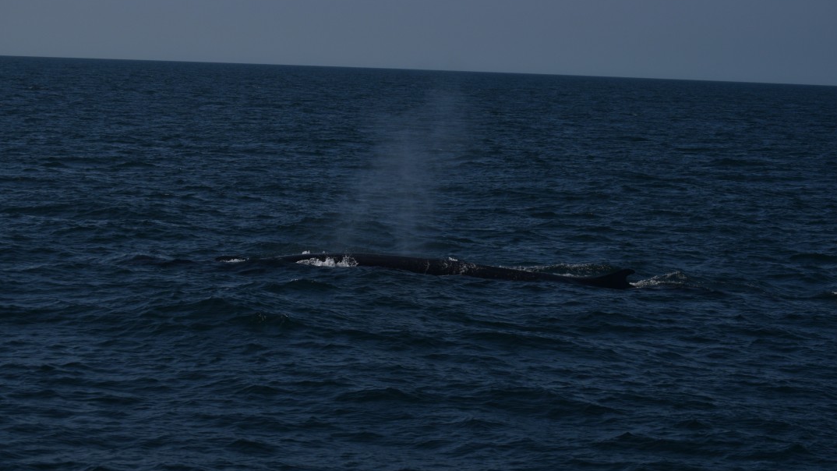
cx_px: 420
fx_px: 2630
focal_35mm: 119
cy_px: 257
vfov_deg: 10.2
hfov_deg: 18.1
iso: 200
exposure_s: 1/4000
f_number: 7.1
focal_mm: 75
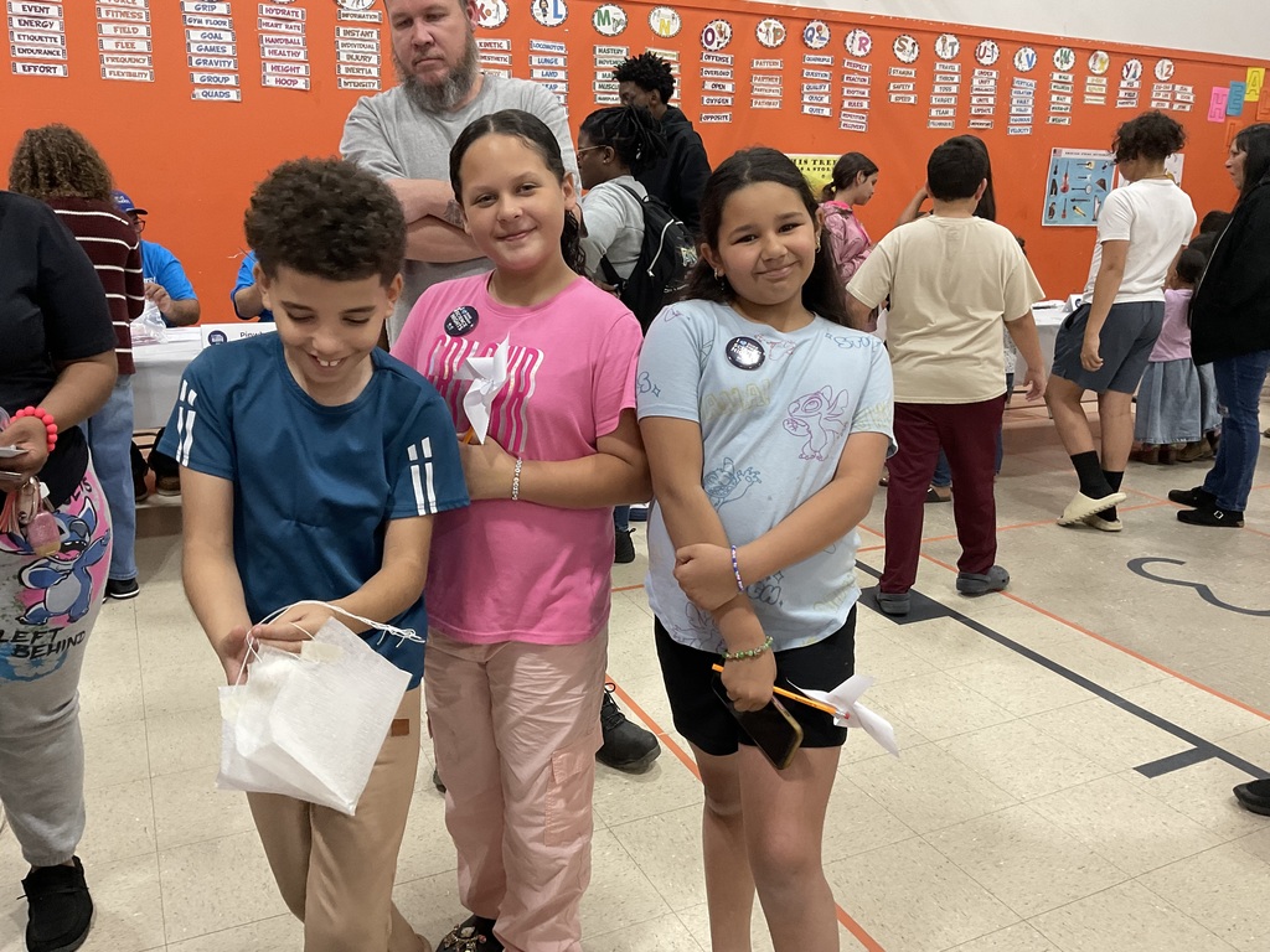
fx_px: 1064
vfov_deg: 48.2
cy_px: 476
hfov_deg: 61.7
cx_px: 635
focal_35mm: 29
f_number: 1.8
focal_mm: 3
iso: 125
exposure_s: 1/60
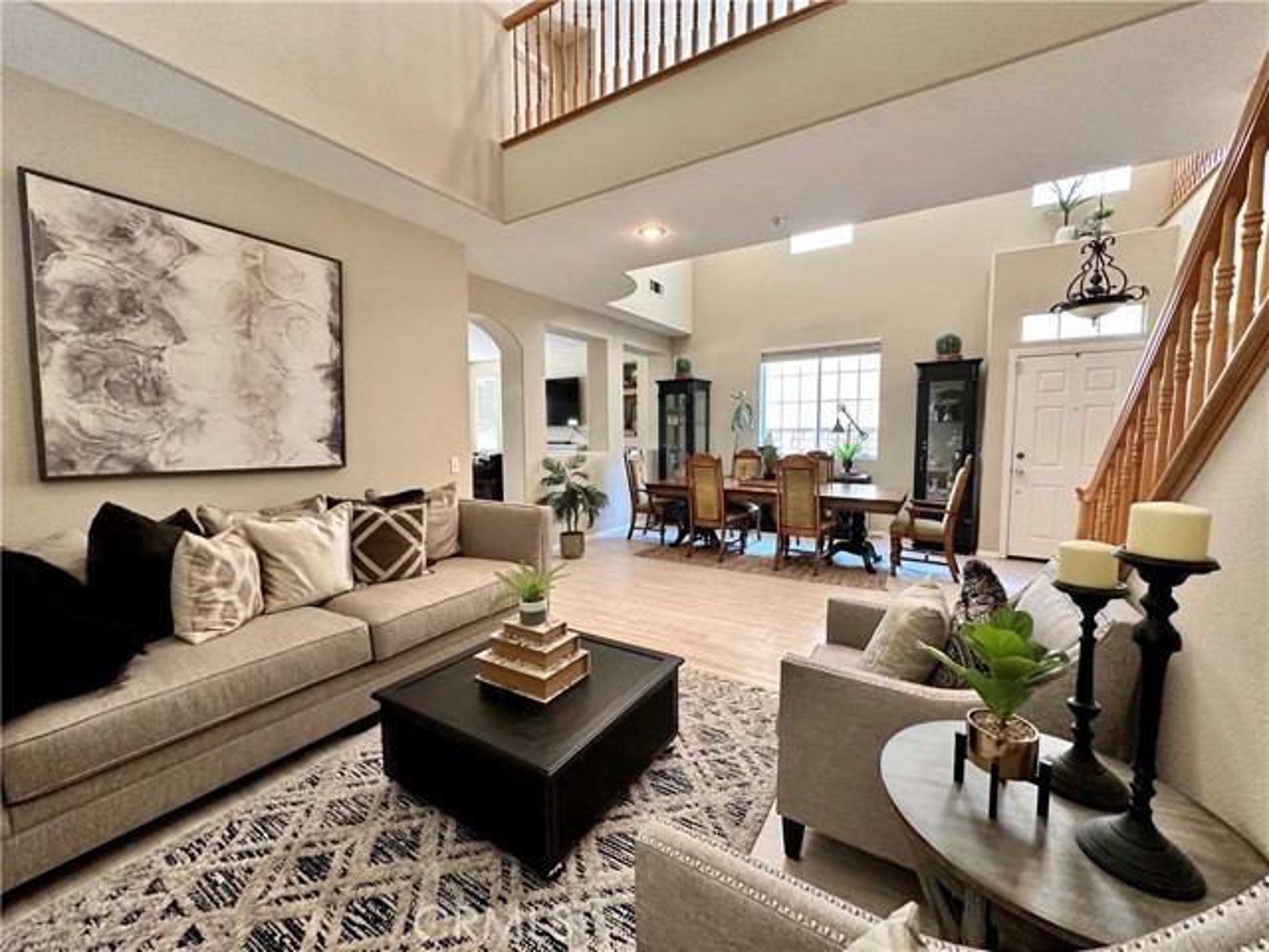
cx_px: 634
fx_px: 513
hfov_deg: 102.1
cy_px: 476
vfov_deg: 85.7
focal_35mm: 14
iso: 250
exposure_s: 1/60
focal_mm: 2.22
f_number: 2.2
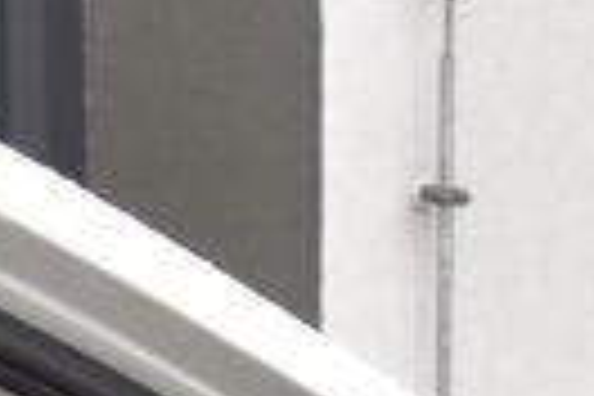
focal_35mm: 264
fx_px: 4356
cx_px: 621
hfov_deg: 7.8
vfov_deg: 4.8
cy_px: 1382
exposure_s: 1/100
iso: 500
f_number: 5.6
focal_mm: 34
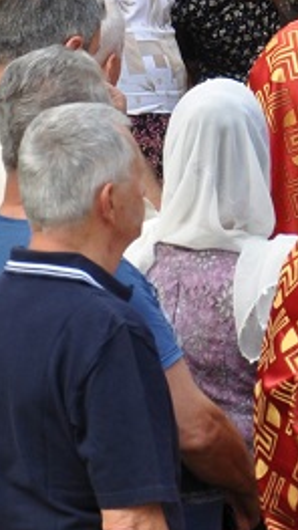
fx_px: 4831
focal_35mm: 344
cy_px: 51
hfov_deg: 3.5
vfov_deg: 6.3
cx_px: 580
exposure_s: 1/125
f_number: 5.6
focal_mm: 48
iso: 200
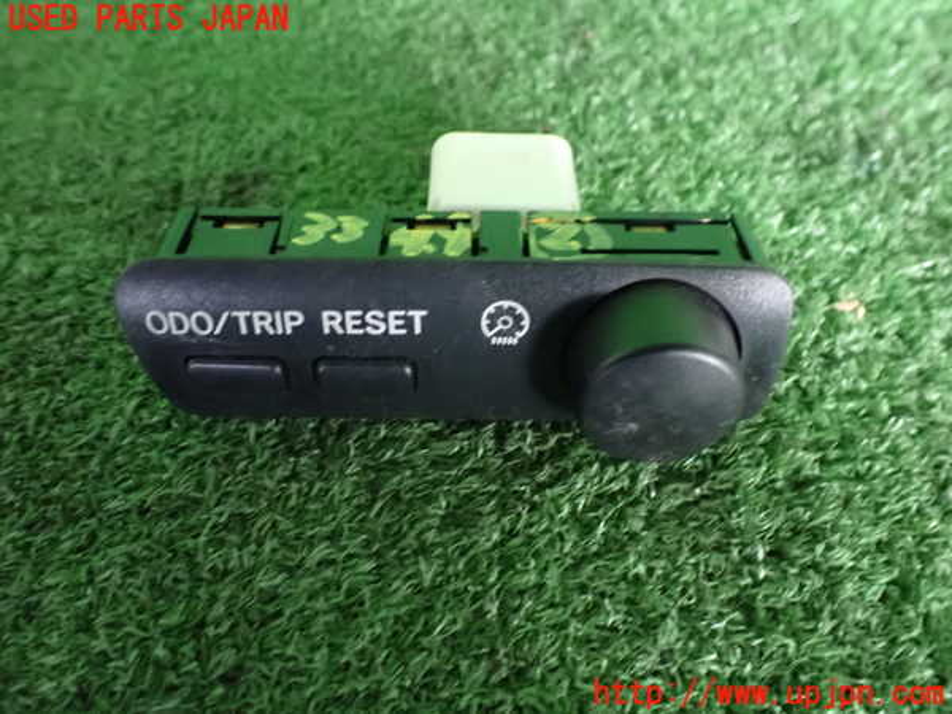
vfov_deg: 46.8
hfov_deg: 60.0
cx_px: 476
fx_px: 825
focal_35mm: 30
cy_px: 357
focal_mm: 5.4
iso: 1600
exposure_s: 1/25
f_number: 2.3
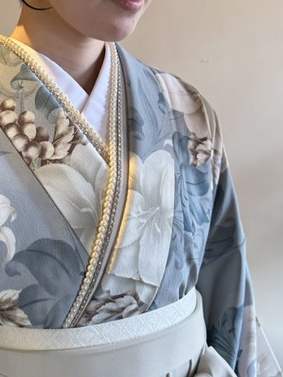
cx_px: 80
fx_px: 578
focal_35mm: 53
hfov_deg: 27.2
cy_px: 95
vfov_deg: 35.4
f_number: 1.78
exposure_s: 1/120
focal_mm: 6.86
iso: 200
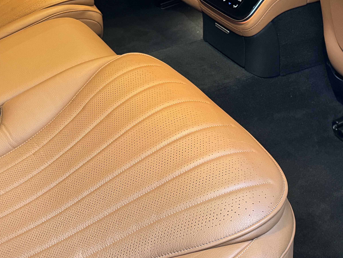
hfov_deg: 32.3
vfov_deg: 24.9
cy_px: 23
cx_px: 43
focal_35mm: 57
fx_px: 565
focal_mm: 6.76
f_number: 1.78
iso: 640
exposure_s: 1/33
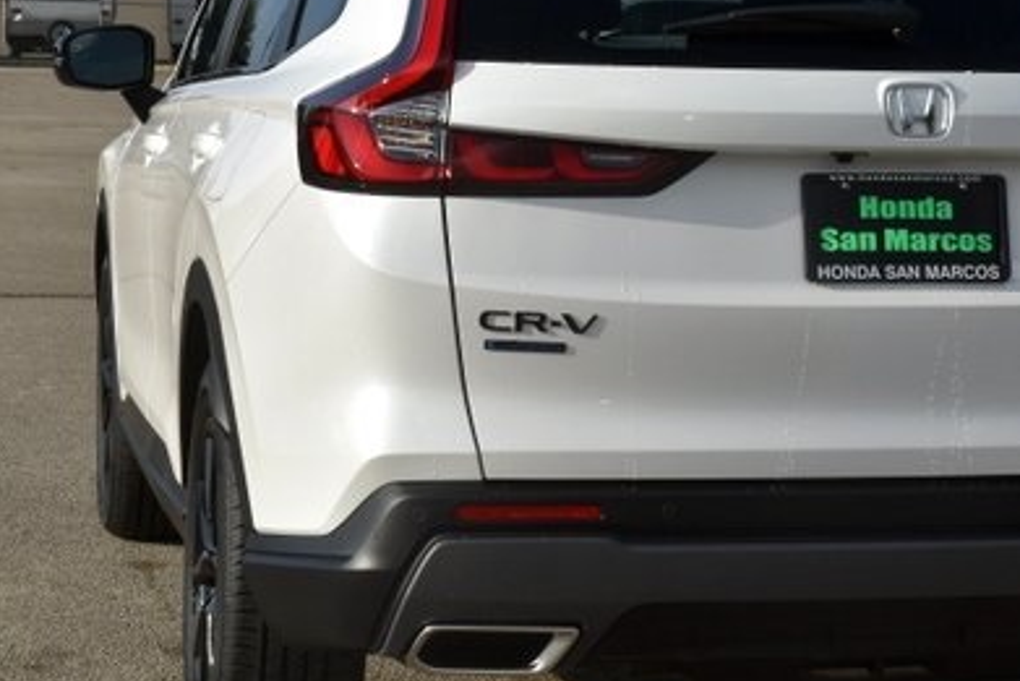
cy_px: 265
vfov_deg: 11.6
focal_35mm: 118
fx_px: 3344
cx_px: 767
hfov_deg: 17.2
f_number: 11
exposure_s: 1/500
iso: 200
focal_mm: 48
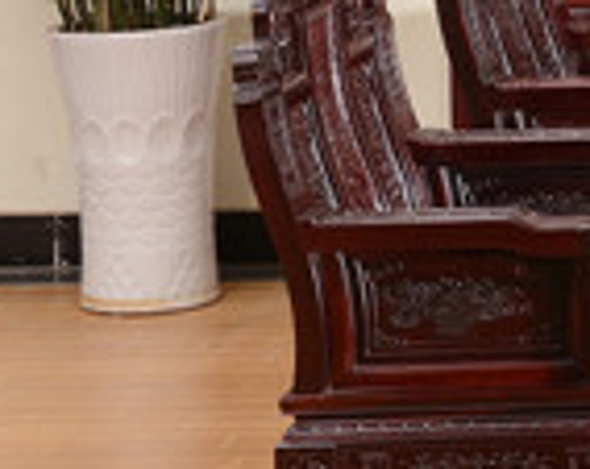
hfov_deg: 6.6
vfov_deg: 5.5
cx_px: 1487
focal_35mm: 278
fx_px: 4844
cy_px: -259
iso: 200
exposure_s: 1/125
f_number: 10
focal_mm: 42
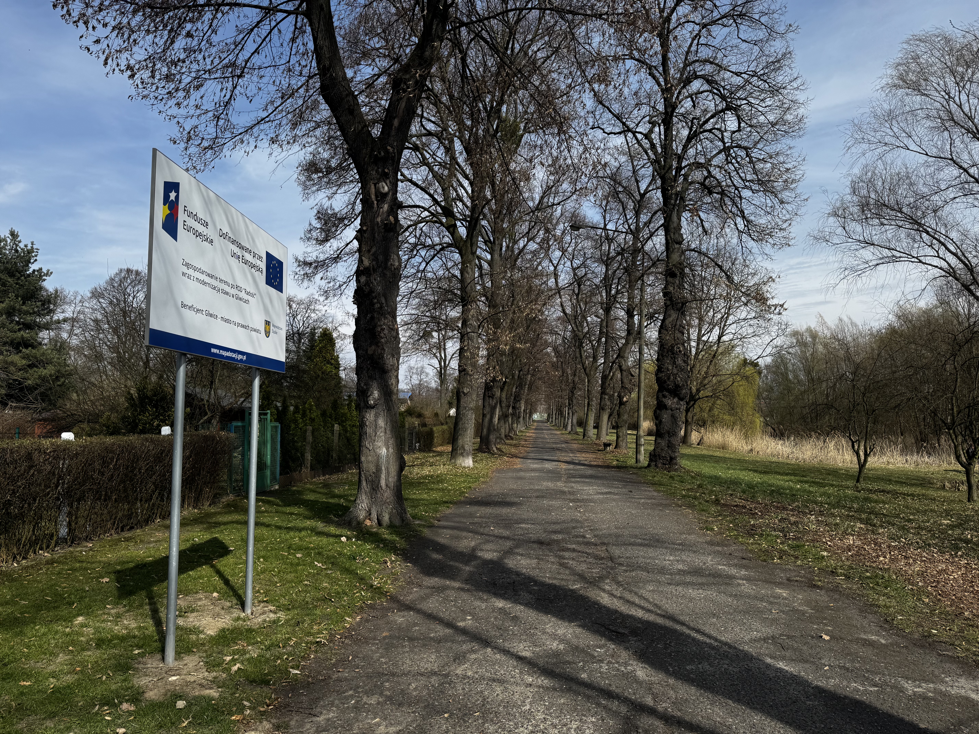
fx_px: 679
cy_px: 367
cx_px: 490
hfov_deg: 71.6
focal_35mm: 24
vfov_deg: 56.8
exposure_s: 1/4950
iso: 80
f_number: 1.78
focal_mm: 6.76
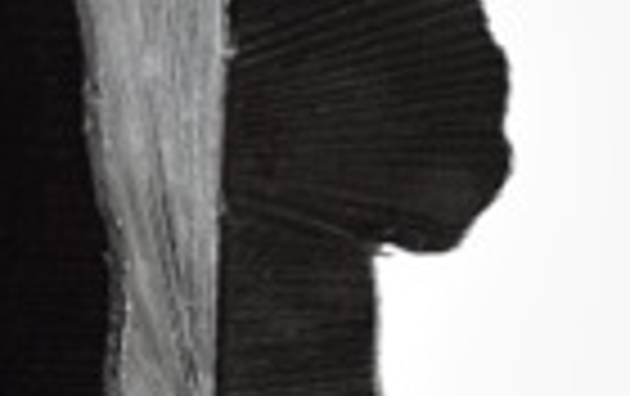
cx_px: -374
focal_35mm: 265
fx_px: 4557
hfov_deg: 7.7
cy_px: 637
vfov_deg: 4.9
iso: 800
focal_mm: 38
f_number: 5
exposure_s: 1/125
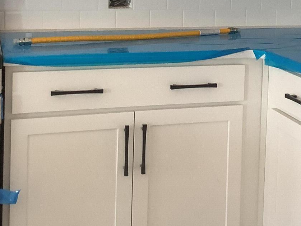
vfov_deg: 19.2
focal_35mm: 74
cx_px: 204
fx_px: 643
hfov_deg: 26.2
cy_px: -17
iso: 125
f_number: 2.4
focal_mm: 3.3
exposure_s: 1/60
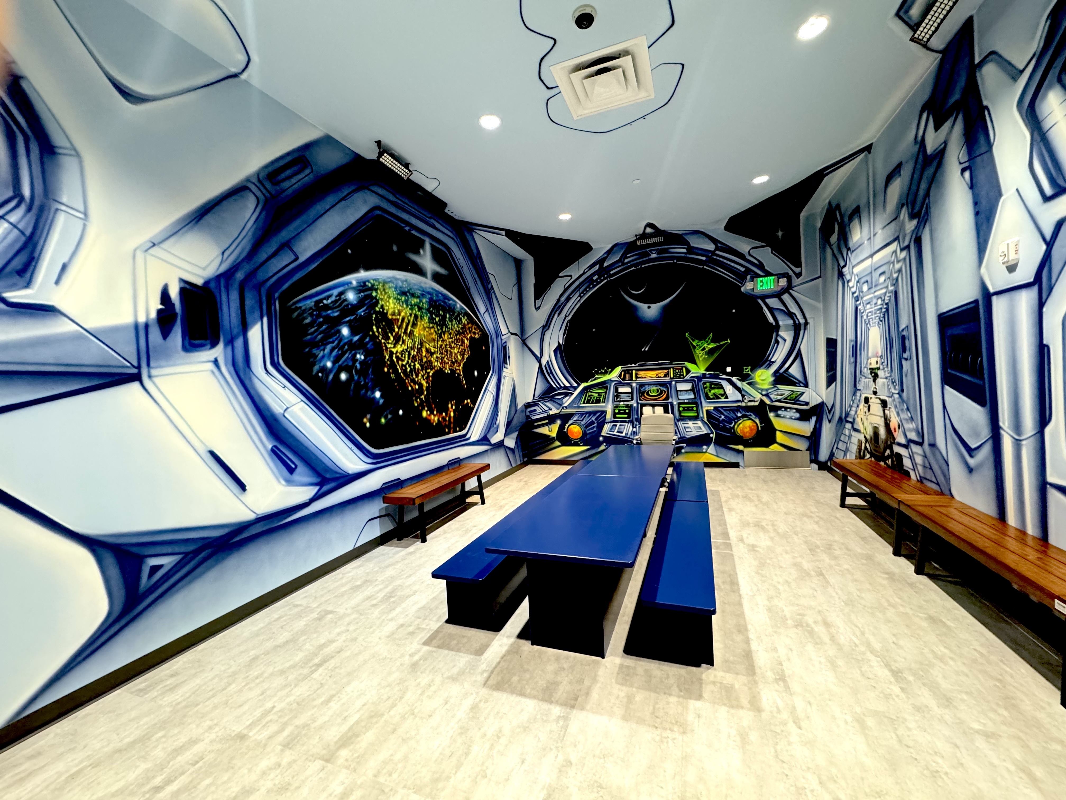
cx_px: 533
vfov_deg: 85.7
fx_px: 431
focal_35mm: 14
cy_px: 400
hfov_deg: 102.1
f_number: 2.2
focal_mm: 2.22
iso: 400
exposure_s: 1/60
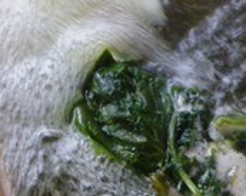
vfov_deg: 9.7
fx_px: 1148
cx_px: 46
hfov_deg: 12.2
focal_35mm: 158
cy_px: 3
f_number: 4.6
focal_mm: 11.1
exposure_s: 1/80
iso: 400
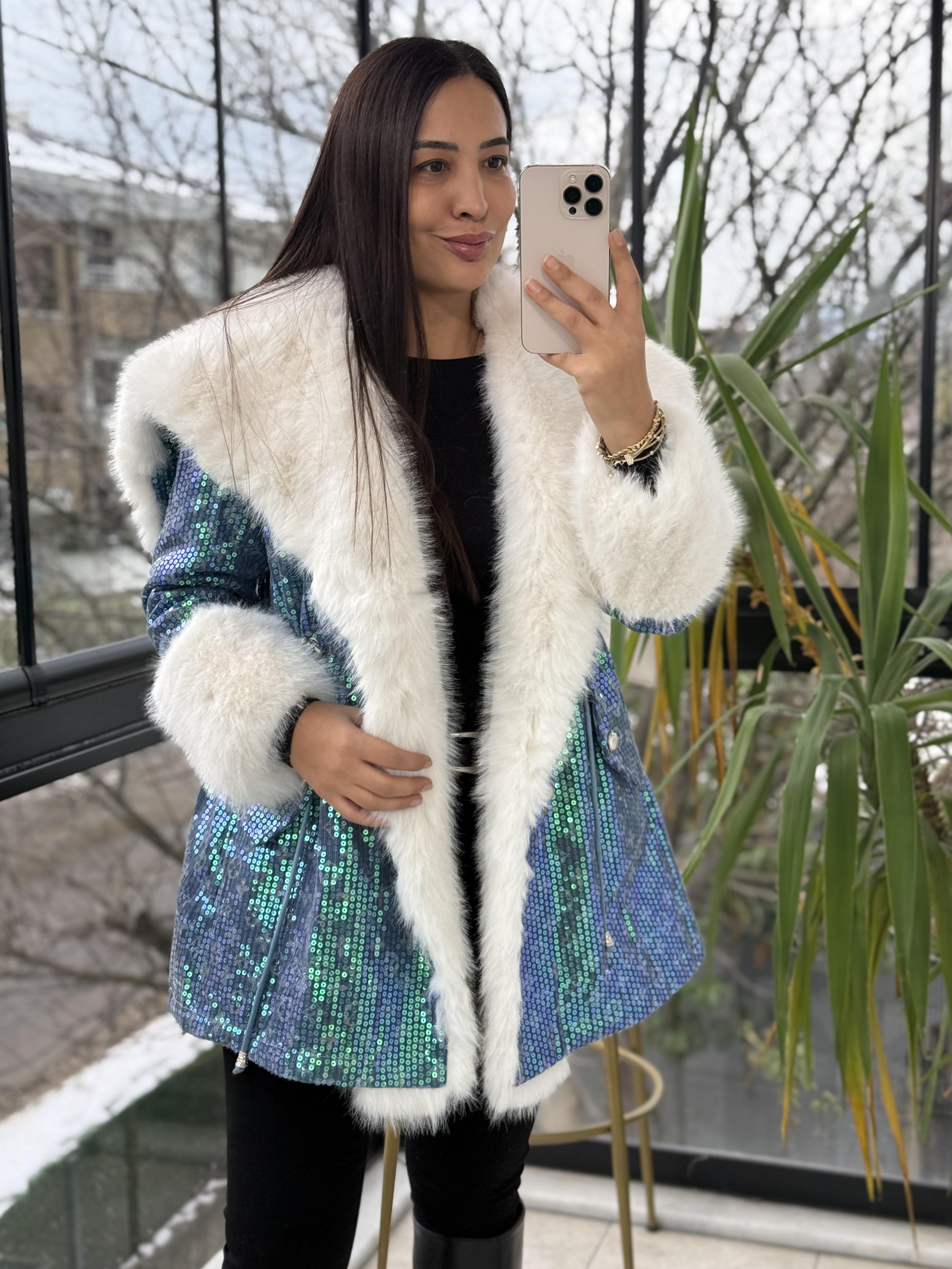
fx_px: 1797
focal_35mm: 49
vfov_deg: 38.9
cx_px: 471
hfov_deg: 29.7
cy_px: 625
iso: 100
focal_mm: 6.76
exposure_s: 1/155
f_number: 1.78
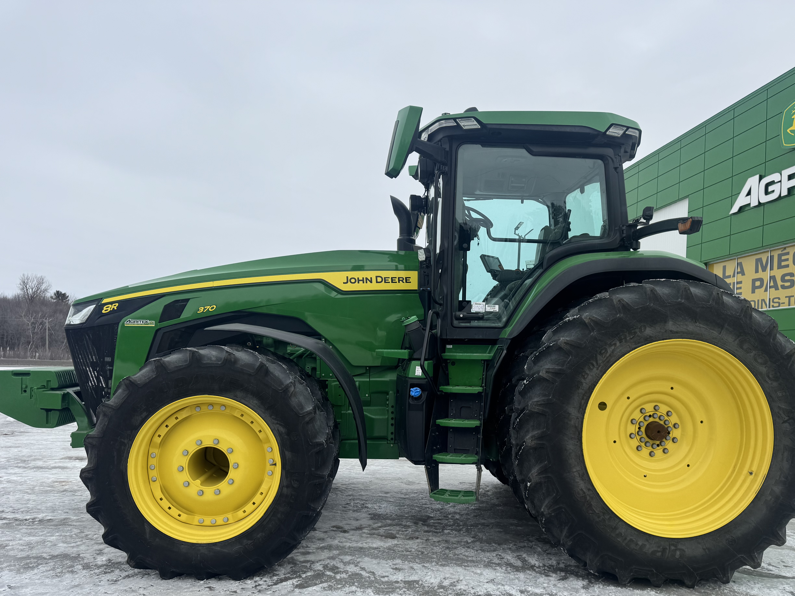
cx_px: 443
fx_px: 643
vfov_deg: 49.5
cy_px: 347
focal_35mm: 28
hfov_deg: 63.3
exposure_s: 1/5814
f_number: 1.78
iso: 80
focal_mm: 6.76
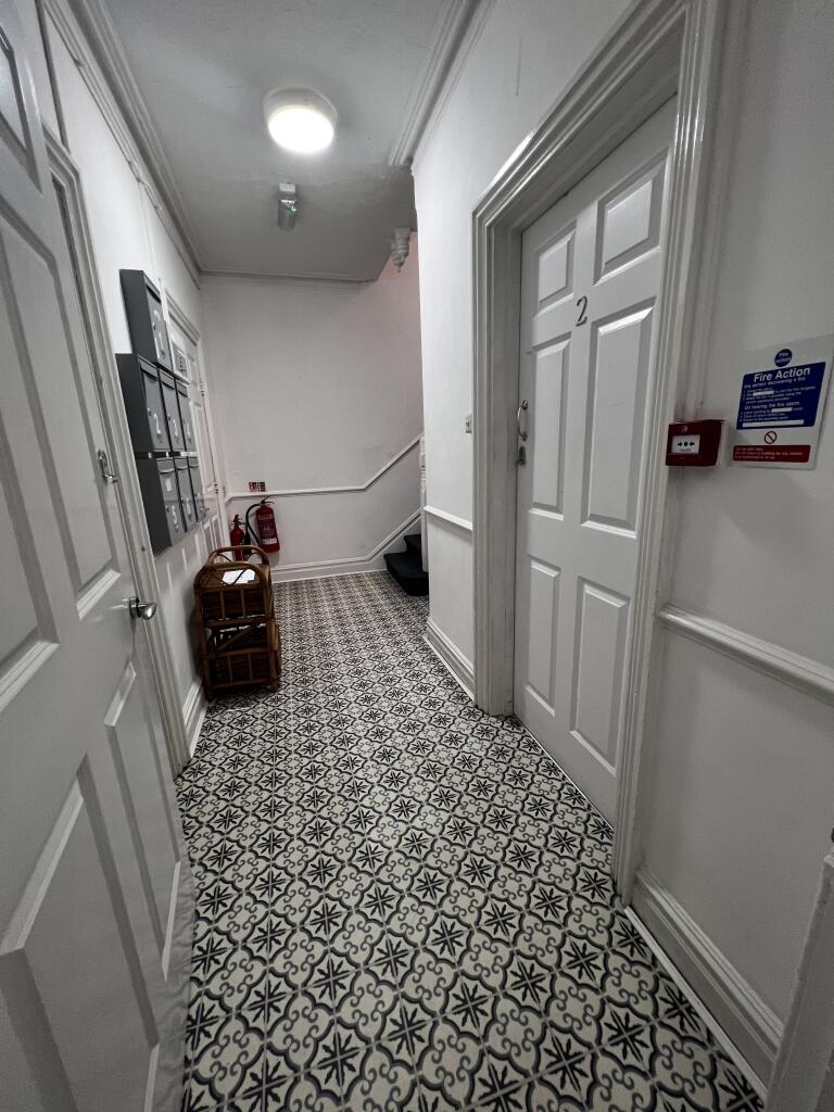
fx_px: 418
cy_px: 556
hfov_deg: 89.9
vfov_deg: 106.2
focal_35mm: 13
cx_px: 417
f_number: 1.8
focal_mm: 1.57
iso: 200
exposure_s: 1/50
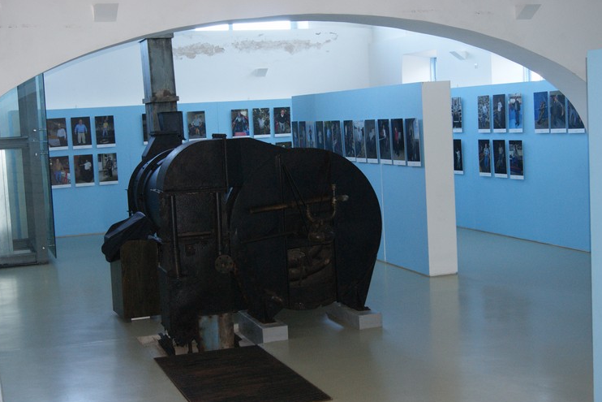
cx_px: 299
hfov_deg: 35.3
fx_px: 946
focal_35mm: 57
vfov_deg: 24.0
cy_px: 201
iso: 400
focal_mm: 35
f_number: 5.6
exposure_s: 1/60
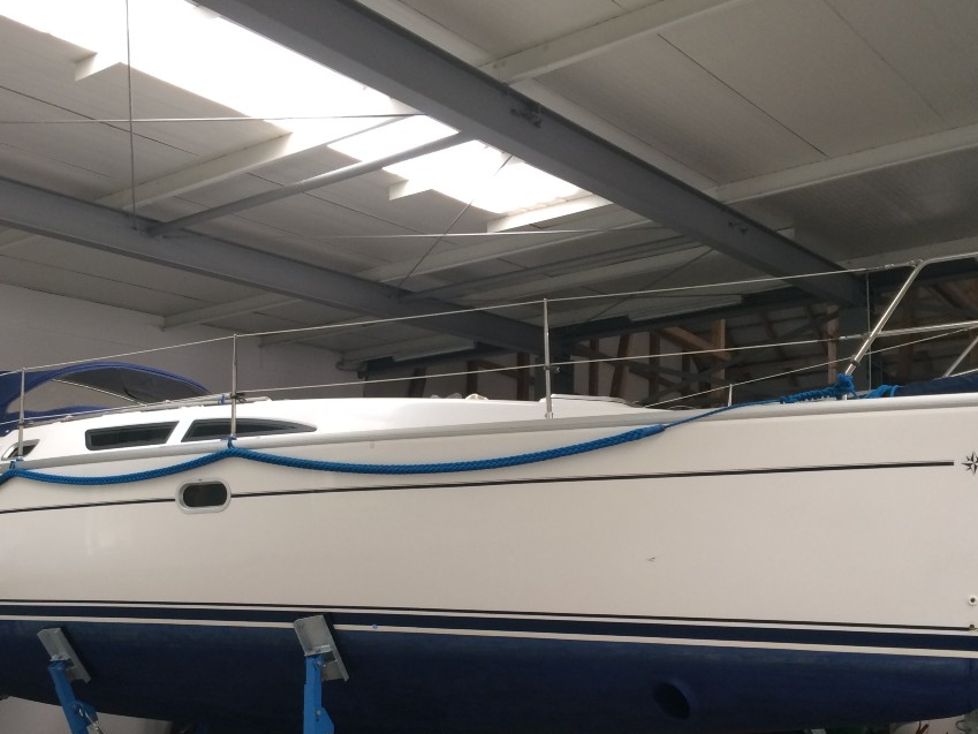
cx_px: 461
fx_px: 1159
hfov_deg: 45.7
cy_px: 486
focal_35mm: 41
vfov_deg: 34.8
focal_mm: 4.15
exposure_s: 1/33
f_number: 2.2
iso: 50
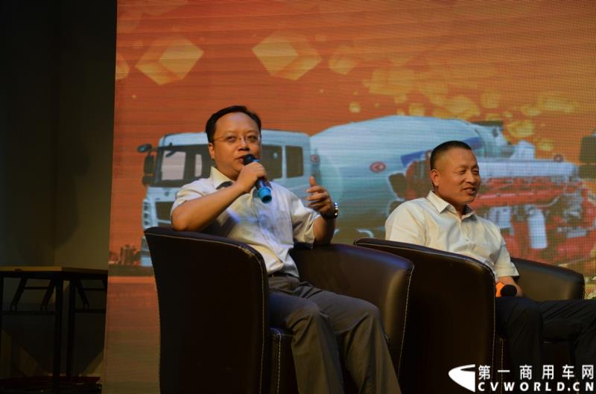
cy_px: 197
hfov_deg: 19.5
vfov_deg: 13.0
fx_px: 1734
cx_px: 298
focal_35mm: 105
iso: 800
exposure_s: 1/200
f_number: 5.3
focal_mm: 70
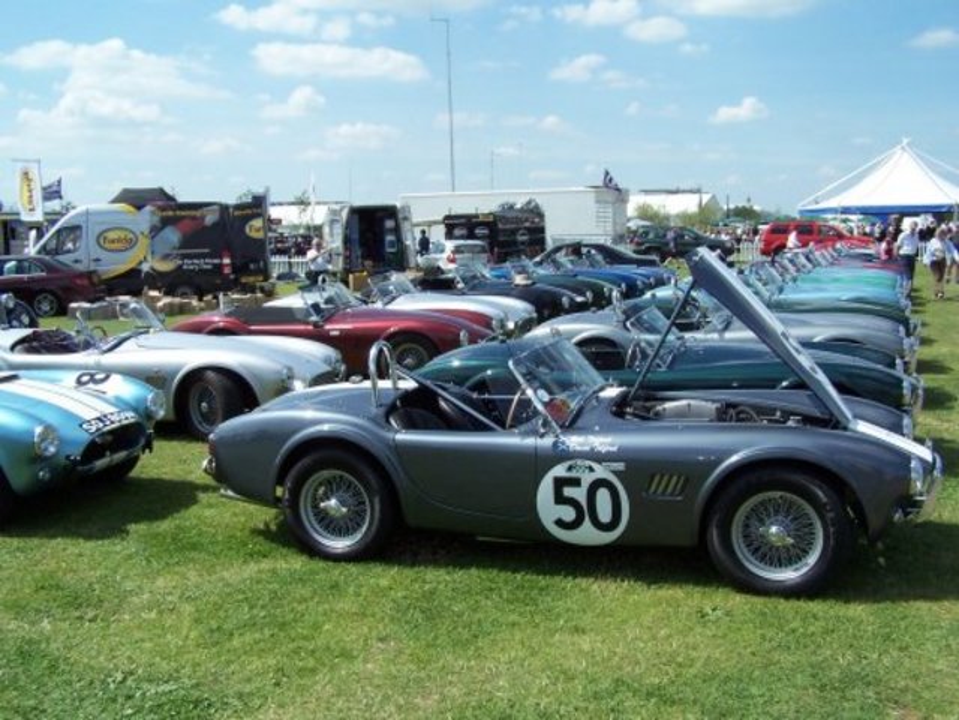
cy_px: 360
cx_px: 480
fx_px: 1053
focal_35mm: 38
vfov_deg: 37.7
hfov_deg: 49.0
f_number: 4
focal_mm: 6.3
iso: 100
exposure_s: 1/1000
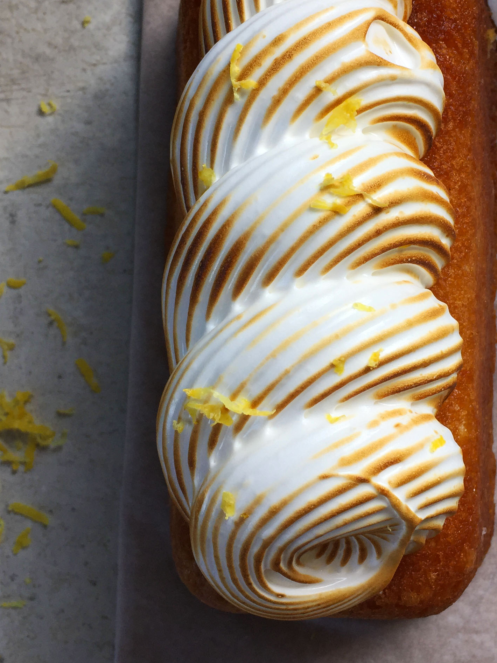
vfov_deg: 38.1
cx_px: 336
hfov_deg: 28.9
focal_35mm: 50
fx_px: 957
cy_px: 293
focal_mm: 4.15
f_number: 2.2
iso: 32
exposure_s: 1/258
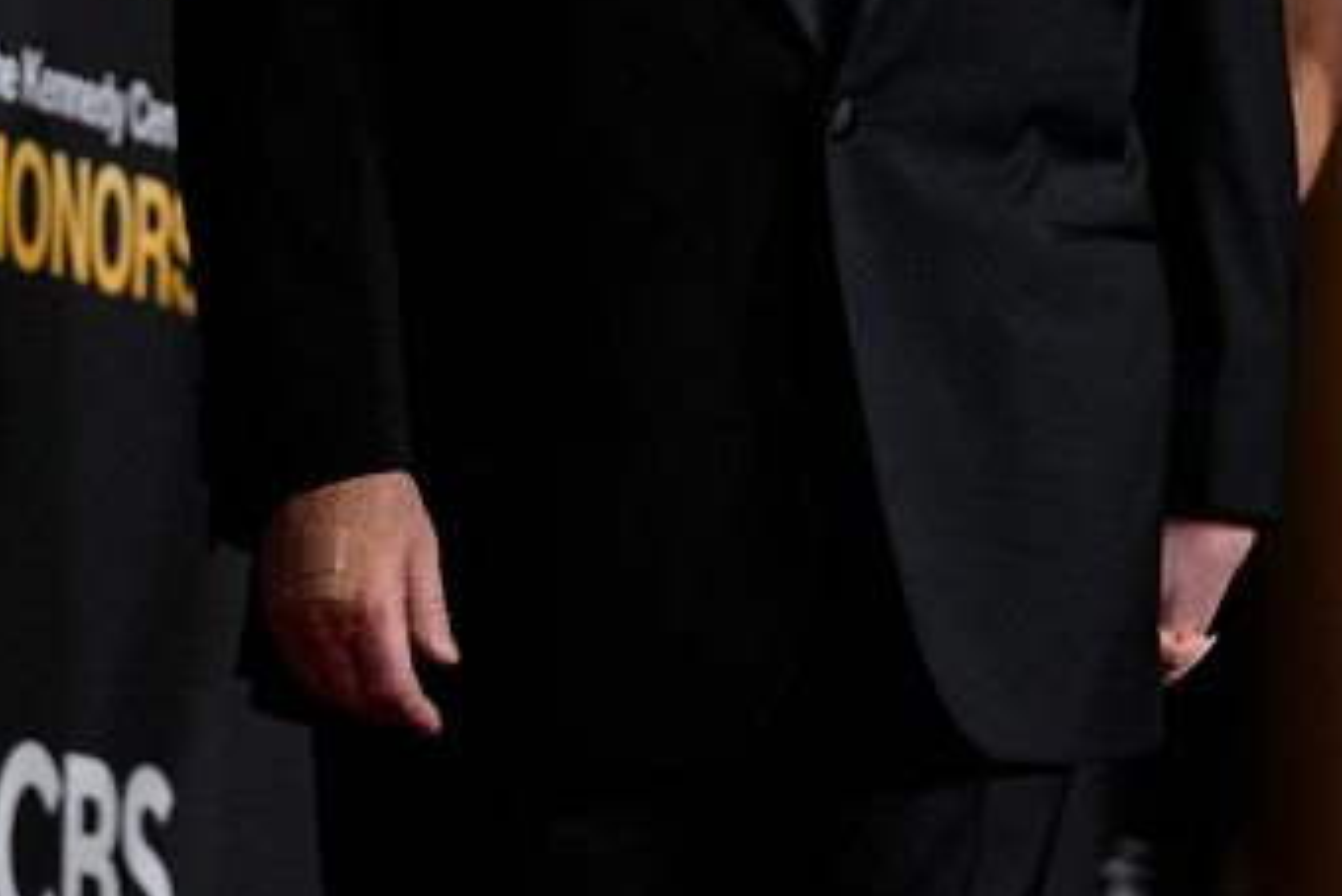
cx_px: 841
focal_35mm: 503
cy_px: -199
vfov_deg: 2.7
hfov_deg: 4.1
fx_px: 18758
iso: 2500
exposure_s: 1/400
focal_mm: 167
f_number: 2.8
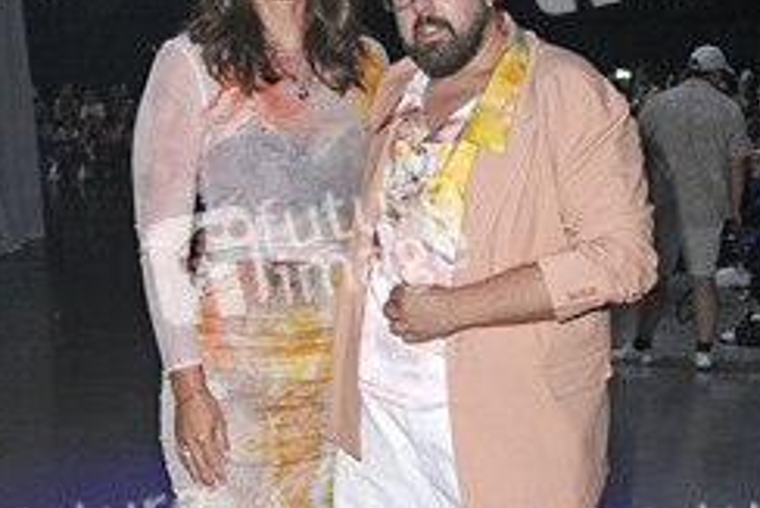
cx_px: 399
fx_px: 1246
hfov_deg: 33.9
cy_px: 408
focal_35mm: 59
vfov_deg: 22.7
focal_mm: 36
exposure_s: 1/125
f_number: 5.6
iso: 1000
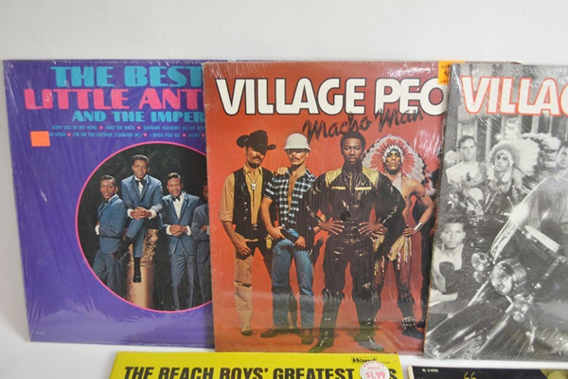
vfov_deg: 36.9
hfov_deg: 53.1
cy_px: 190
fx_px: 568
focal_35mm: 36
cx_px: 284
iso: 400
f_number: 4.2
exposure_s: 1/80
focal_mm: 24
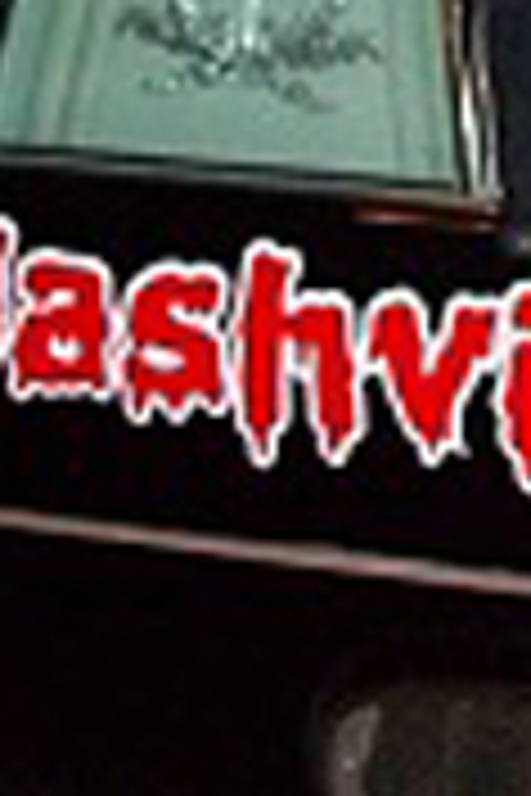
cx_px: 819
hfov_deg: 9.5
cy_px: -349
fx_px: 3097
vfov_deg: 13.9
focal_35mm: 140
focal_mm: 5.7
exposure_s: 1/60
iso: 320
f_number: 2.8
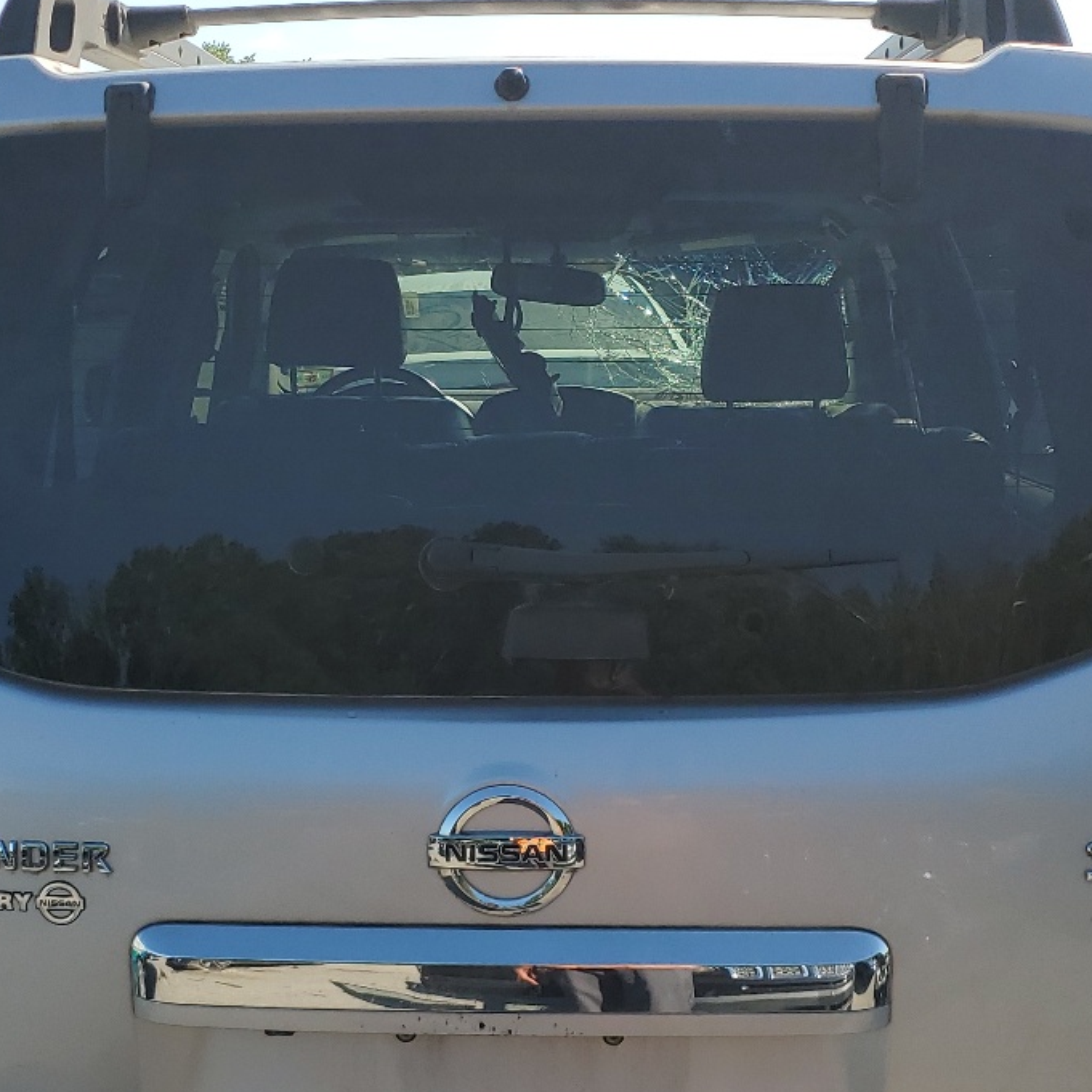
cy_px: 742
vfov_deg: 31.3
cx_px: 495
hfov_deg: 31.6
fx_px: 1927
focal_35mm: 54
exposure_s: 1/2500
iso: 50
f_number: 1.5
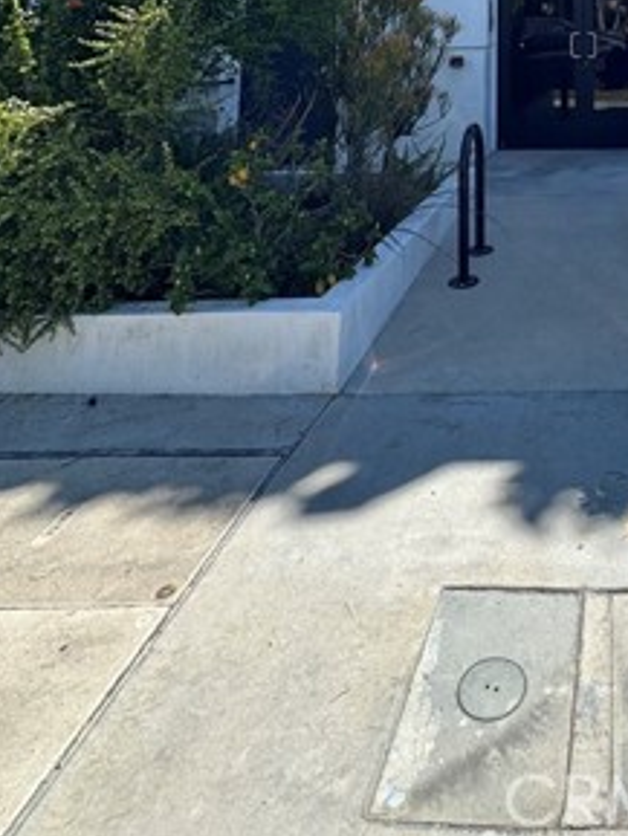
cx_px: 616
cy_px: -84
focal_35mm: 31
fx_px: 749
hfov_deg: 40.3
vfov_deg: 44.5
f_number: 2.2
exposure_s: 1/399
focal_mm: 2.22
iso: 40
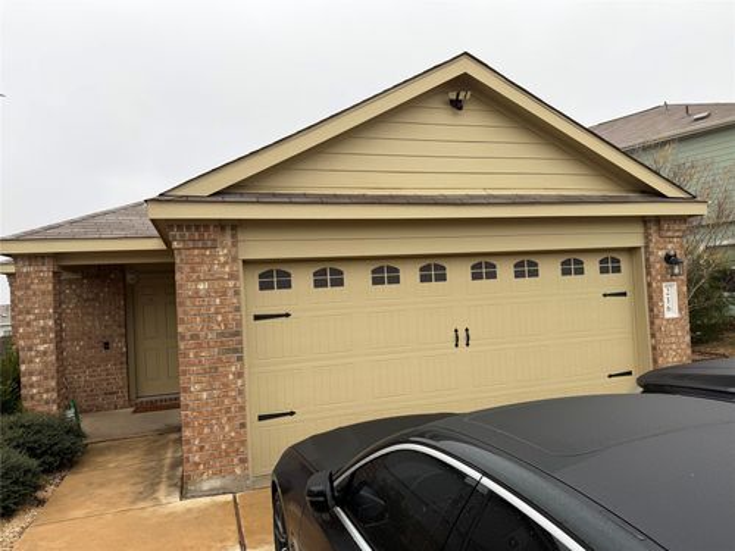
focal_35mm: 24
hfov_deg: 71.6
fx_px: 510
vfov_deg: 56.8
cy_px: 276
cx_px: 368
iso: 64
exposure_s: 1/182
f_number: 1.78
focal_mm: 6.76
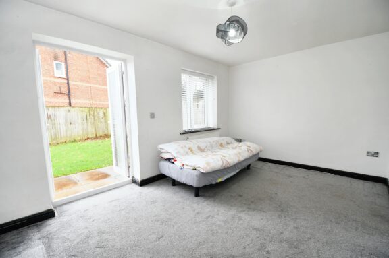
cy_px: 129
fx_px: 162
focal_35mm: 15
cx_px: 194
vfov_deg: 77.2
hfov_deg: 100.4
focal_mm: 10
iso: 100
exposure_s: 1/20
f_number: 3.5
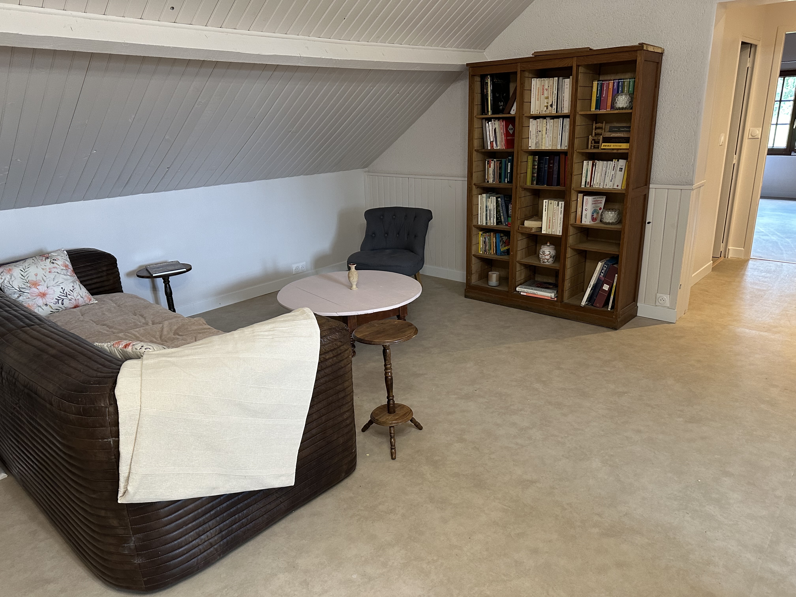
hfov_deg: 71.6
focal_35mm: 24
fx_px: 552
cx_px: 398
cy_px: 298
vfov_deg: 56.8
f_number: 1.78
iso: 320
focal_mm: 6.86
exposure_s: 1/60
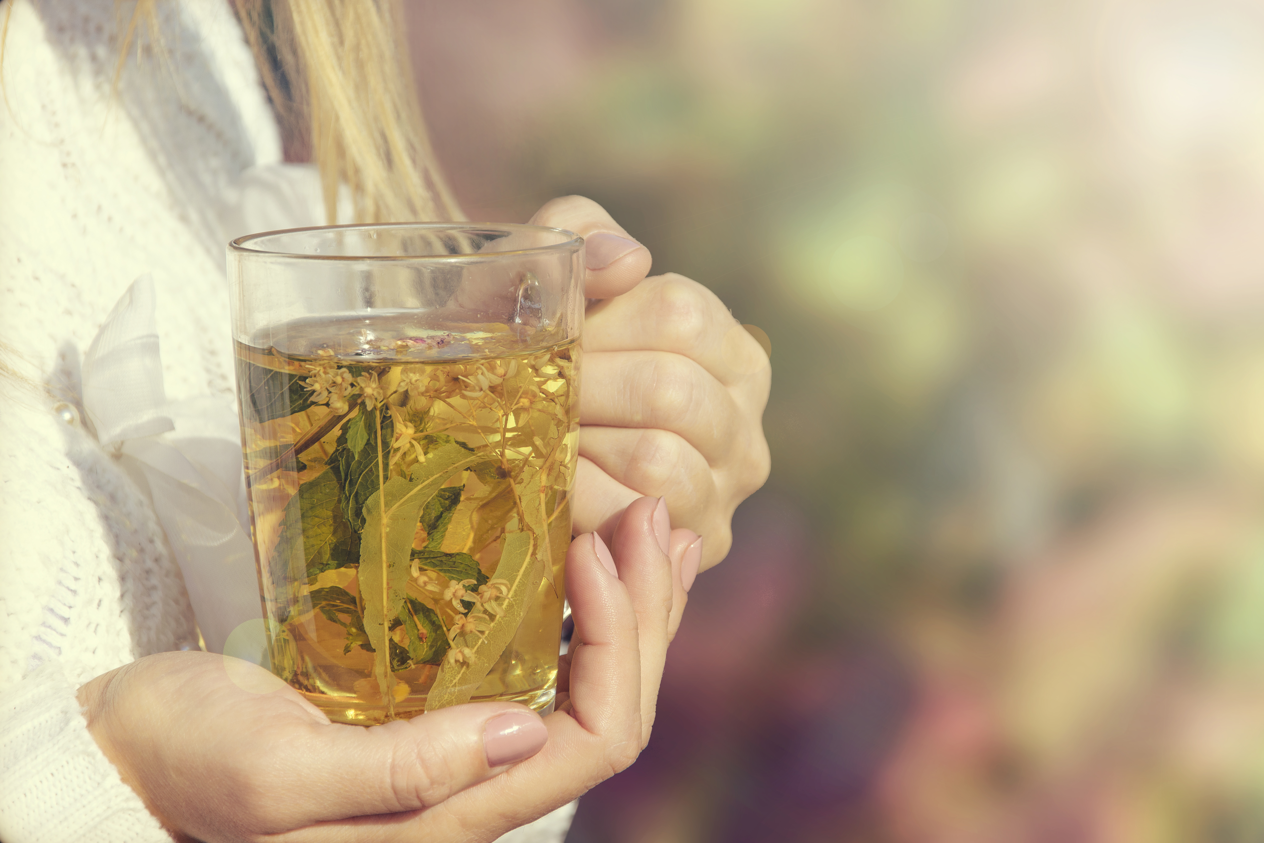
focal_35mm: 158
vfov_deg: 8.7
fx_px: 5530
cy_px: 422
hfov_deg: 13.0
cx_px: 632
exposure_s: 1/800
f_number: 5.6
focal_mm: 105
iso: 100
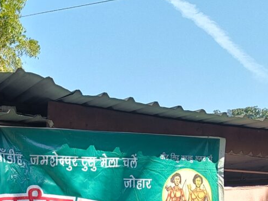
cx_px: 20
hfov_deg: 25.1
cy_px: 311
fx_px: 581
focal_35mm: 75
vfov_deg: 17.4
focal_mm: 5.59
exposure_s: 1/329
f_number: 1.8
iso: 50
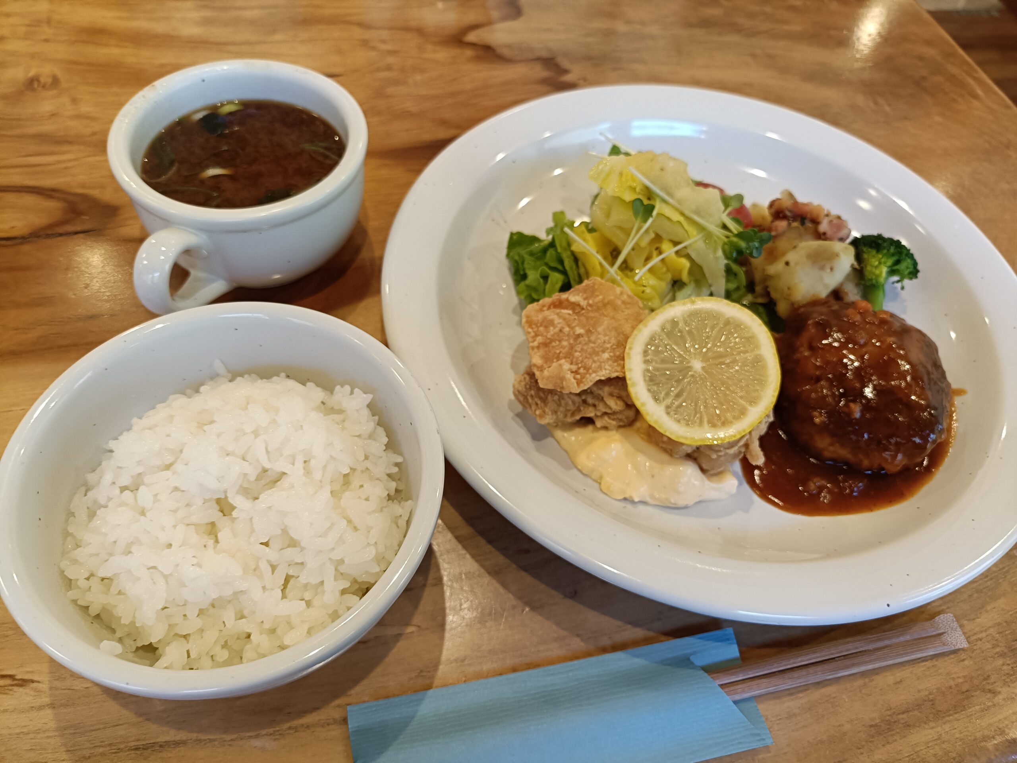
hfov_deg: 69.4
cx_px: 508
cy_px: 382
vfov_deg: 54.9
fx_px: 734
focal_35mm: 25
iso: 500
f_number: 1.7
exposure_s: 1/60
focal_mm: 4.7
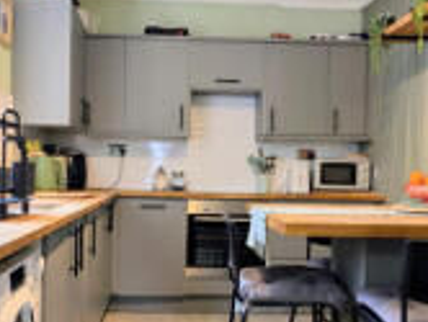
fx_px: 520
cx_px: 188
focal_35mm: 42
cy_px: 184
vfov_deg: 34.4
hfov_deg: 44.6
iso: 48
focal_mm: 2.23
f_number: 1.95
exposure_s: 1/27.7
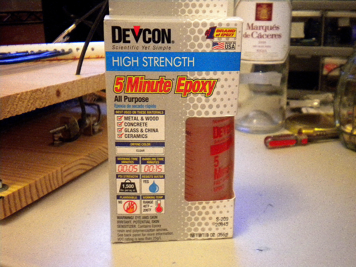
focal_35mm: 41
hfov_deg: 45.8
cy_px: 134
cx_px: 178
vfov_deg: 35.1
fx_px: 422
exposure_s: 1/24.1
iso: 400
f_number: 3.5
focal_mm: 7.4
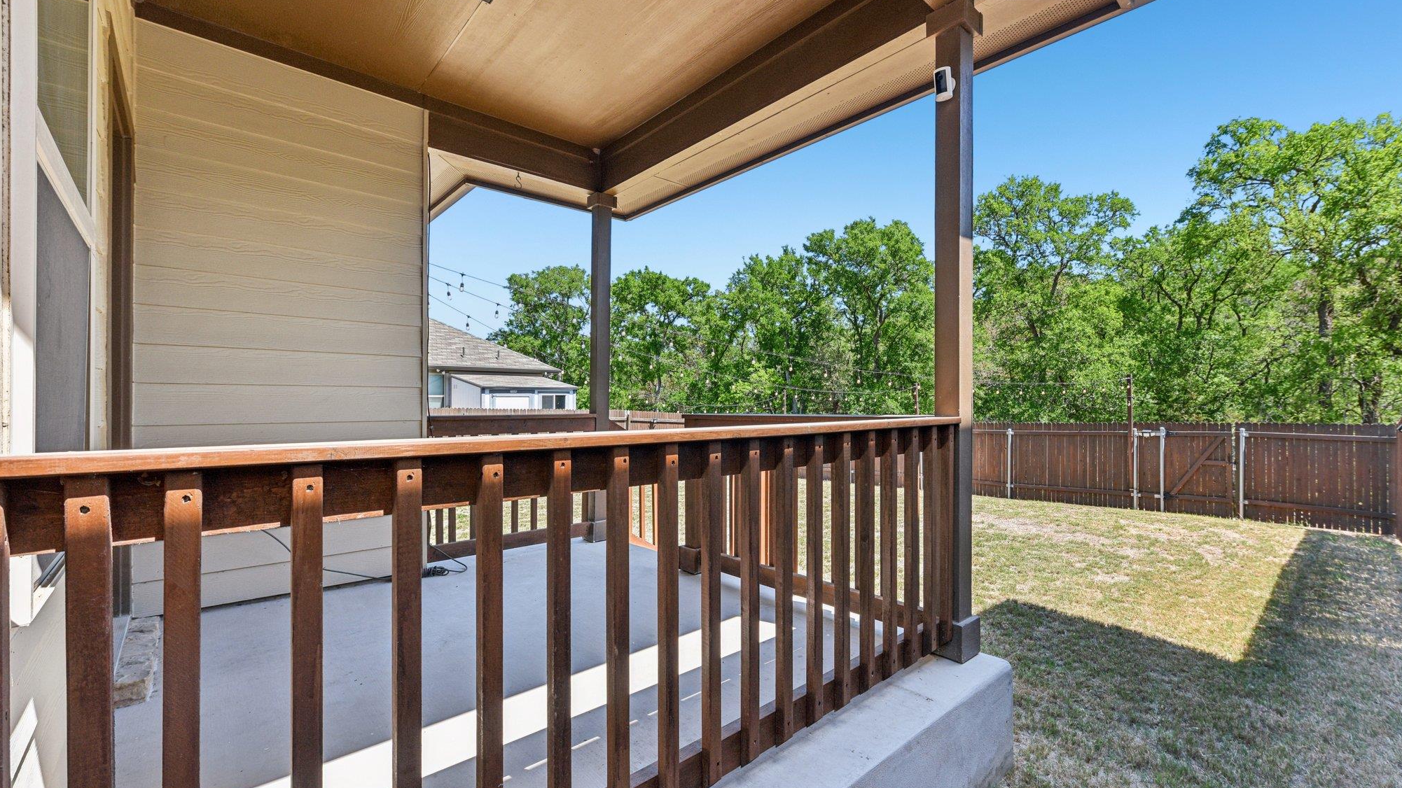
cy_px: 424
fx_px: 558
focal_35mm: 15
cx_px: 714
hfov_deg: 103.0
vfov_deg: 70.4
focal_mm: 14
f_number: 8
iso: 100
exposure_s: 1/100
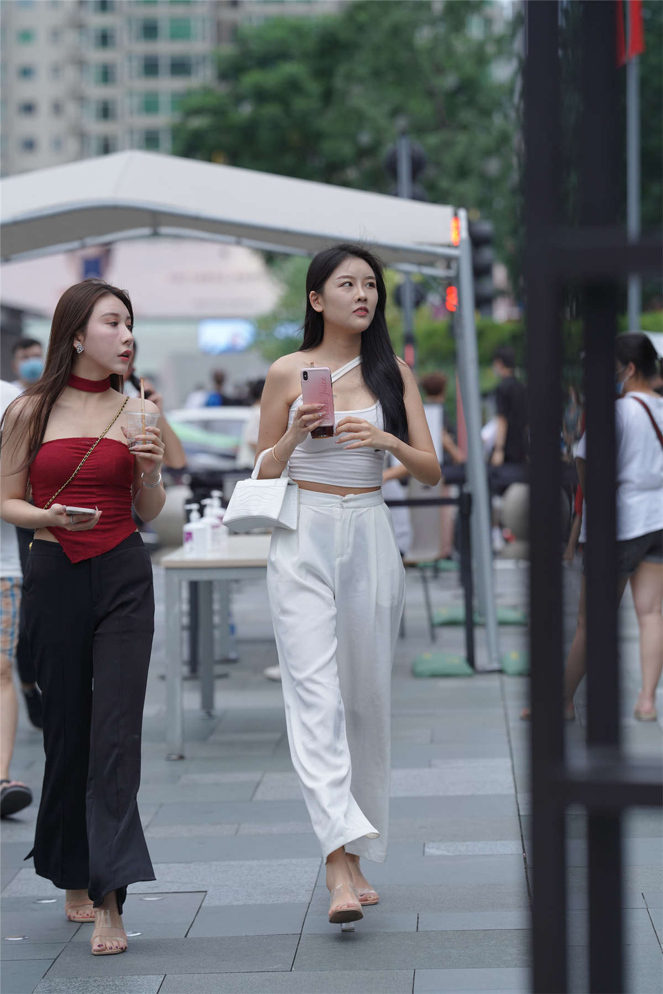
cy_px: 497
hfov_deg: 10.2
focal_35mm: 135
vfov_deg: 15.2
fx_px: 3729
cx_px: 332
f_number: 3.5
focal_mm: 135
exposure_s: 1/1000
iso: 500
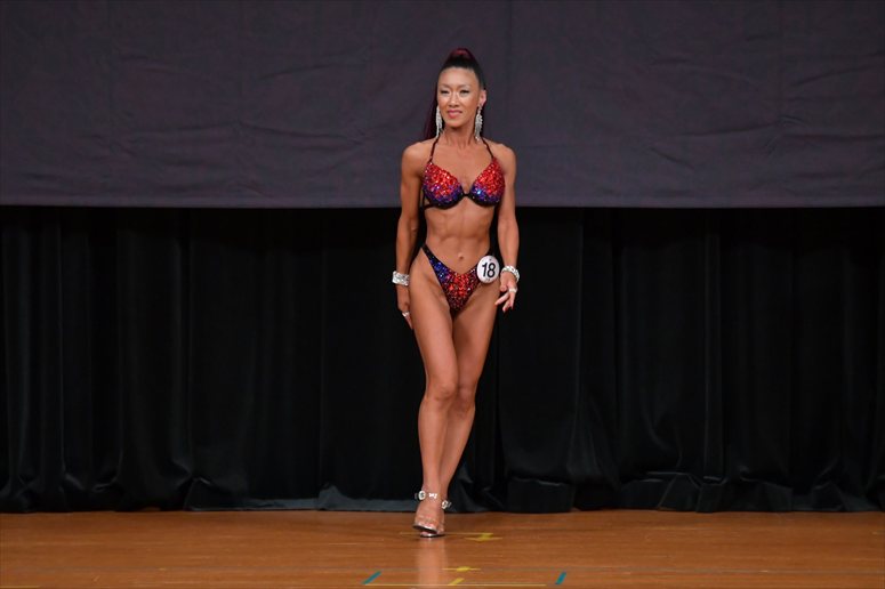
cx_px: 442
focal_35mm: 300
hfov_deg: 6.9
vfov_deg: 4.6
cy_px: 294
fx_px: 7371
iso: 4000
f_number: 5.6
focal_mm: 200
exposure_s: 1/400
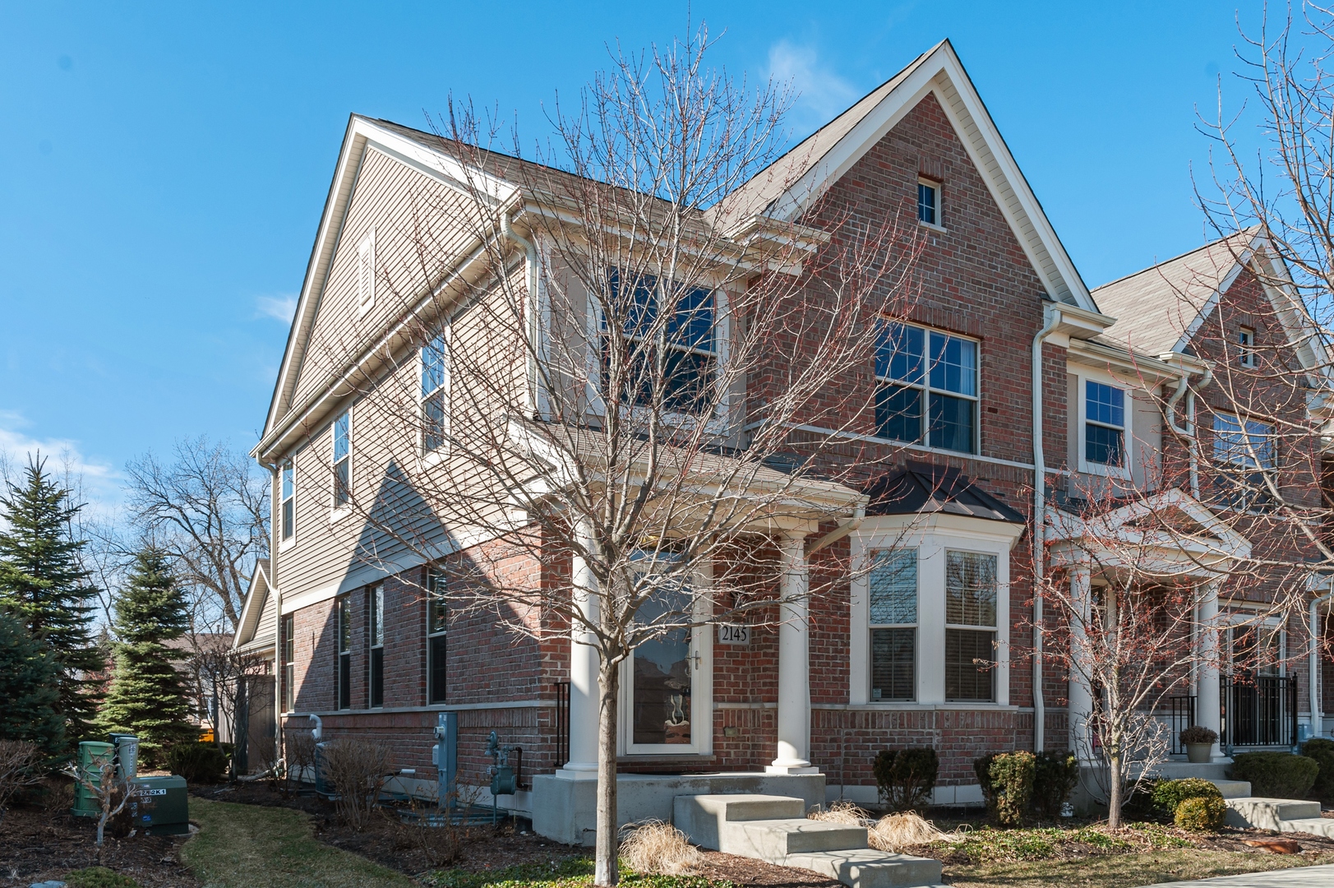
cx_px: 667
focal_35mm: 31
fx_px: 1148
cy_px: 444
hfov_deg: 60.3
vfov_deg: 42.3
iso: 200
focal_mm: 31
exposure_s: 1/500
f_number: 8
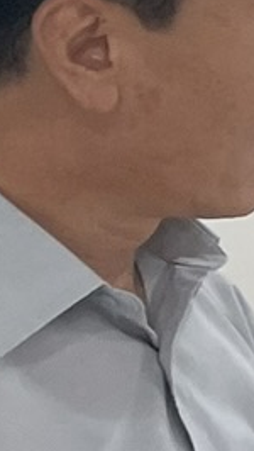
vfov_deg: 9.8
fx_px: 2605
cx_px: 1223
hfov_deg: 4.7
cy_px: 44
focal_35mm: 218
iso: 100
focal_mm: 4.2
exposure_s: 1/121
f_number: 1.6
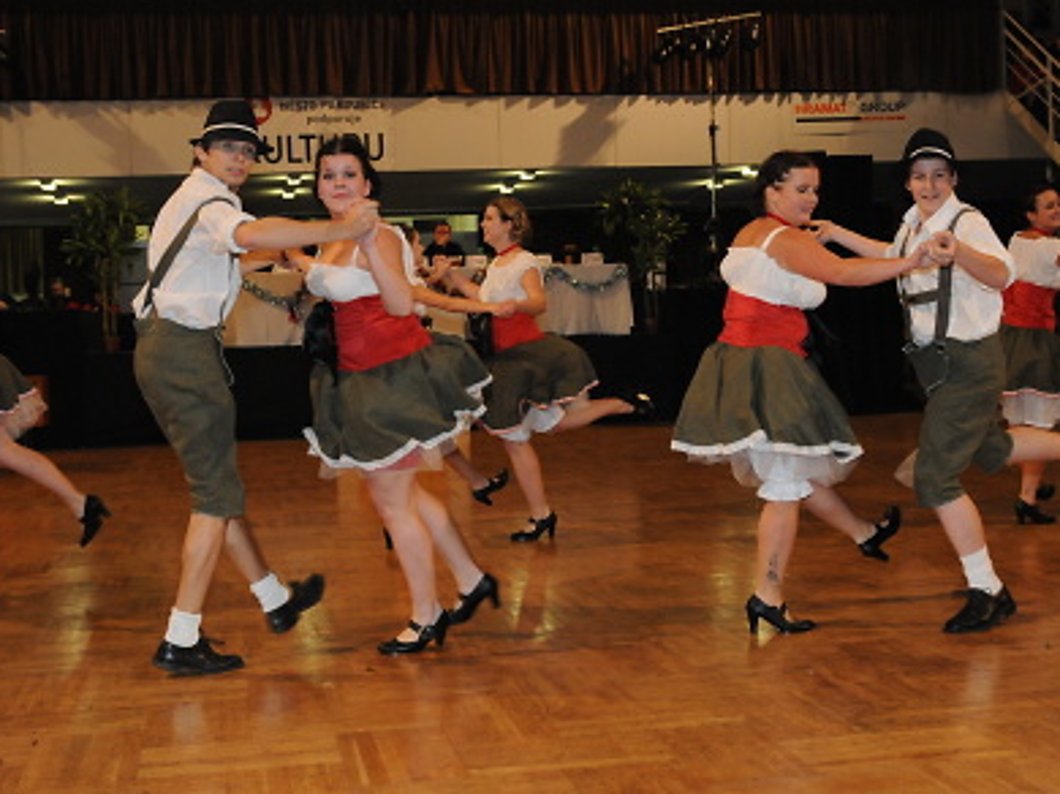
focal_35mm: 52
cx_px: 487
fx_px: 1578
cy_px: 396
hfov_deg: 37.1
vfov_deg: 28.2
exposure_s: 1/160
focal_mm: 31
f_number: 3.5
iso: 1600
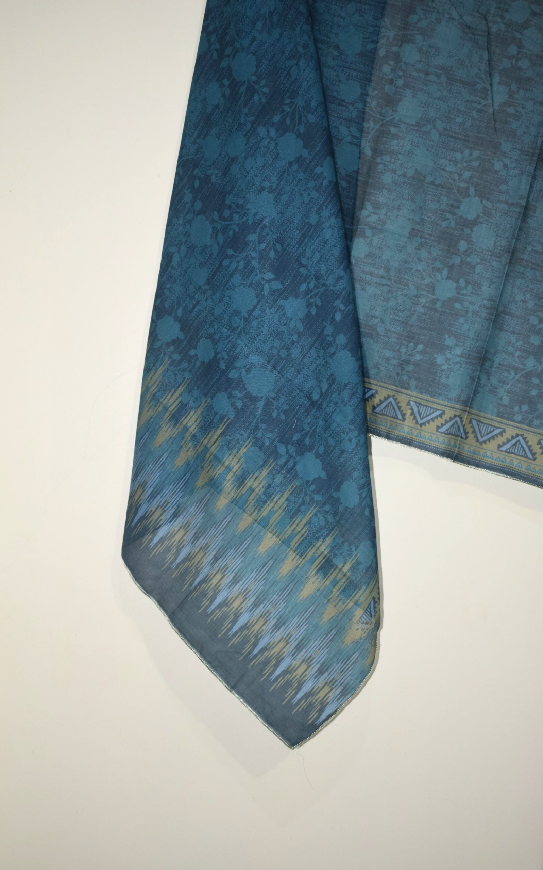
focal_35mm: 49
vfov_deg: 41.1
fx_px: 1160
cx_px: 272
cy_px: 435
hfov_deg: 26.3
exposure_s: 1/100
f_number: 5
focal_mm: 32
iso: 800
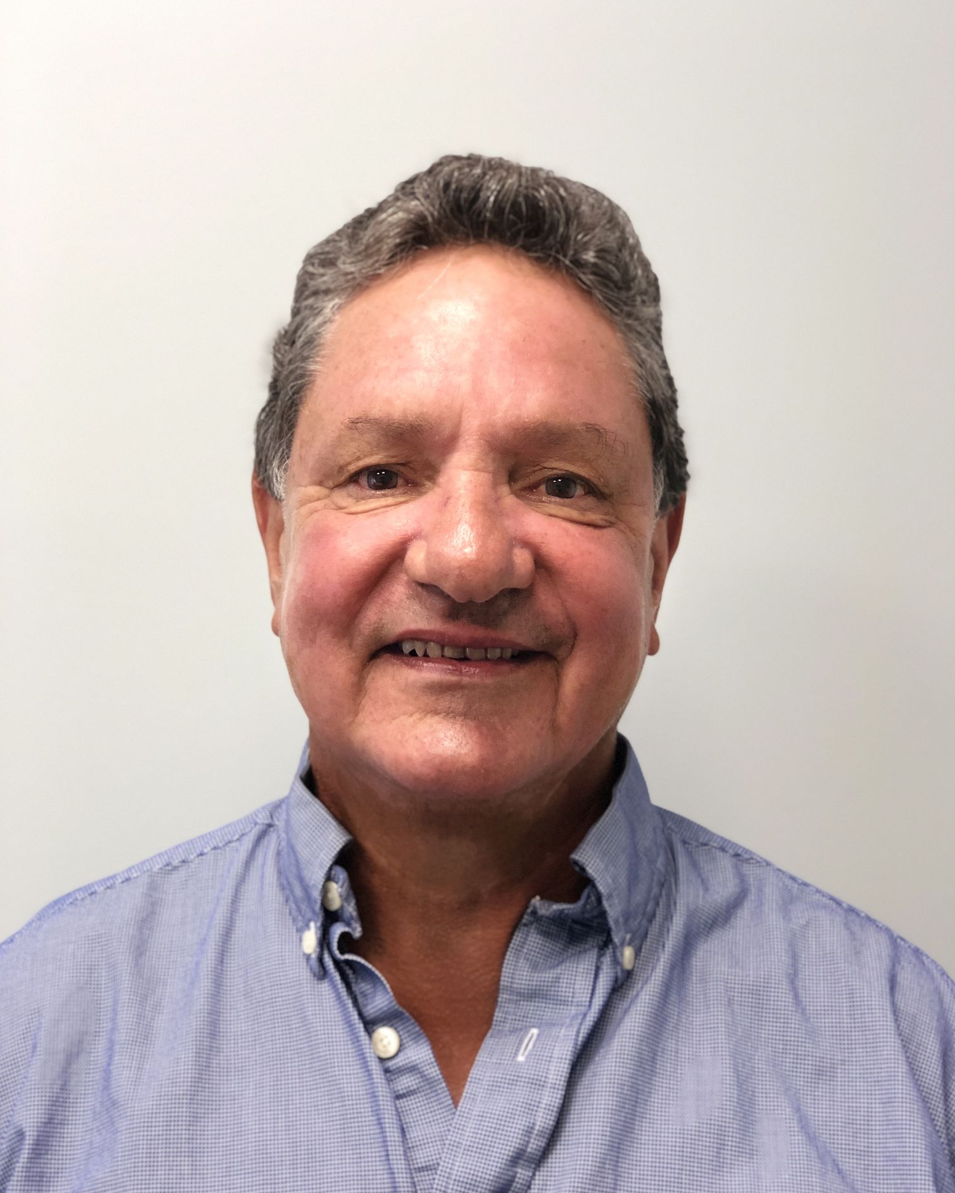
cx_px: 481
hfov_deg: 25.4
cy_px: 639
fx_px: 2119
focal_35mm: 60
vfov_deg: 31.4
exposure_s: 1/30
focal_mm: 6.6
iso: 100
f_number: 2.8
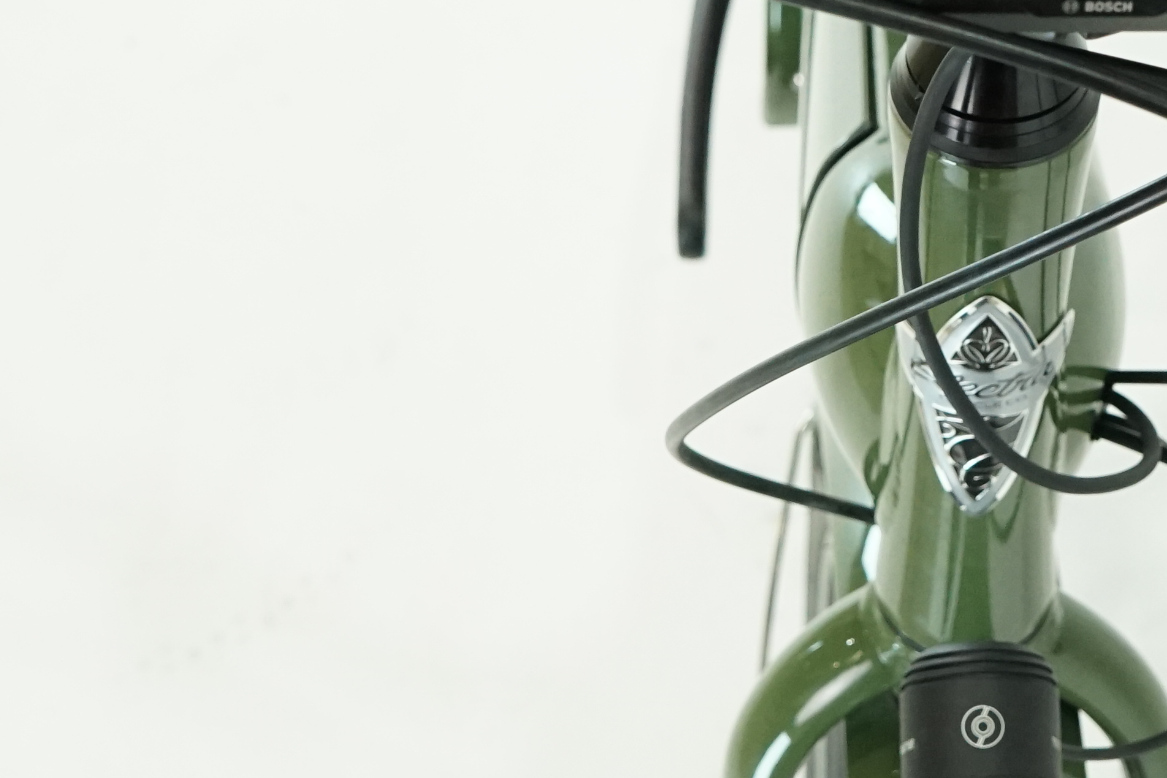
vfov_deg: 13.1
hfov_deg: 19.4
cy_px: 131
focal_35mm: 104
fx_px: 3371
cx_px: 981
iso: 2500
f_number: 6.3
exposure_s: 1/200
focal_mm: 33
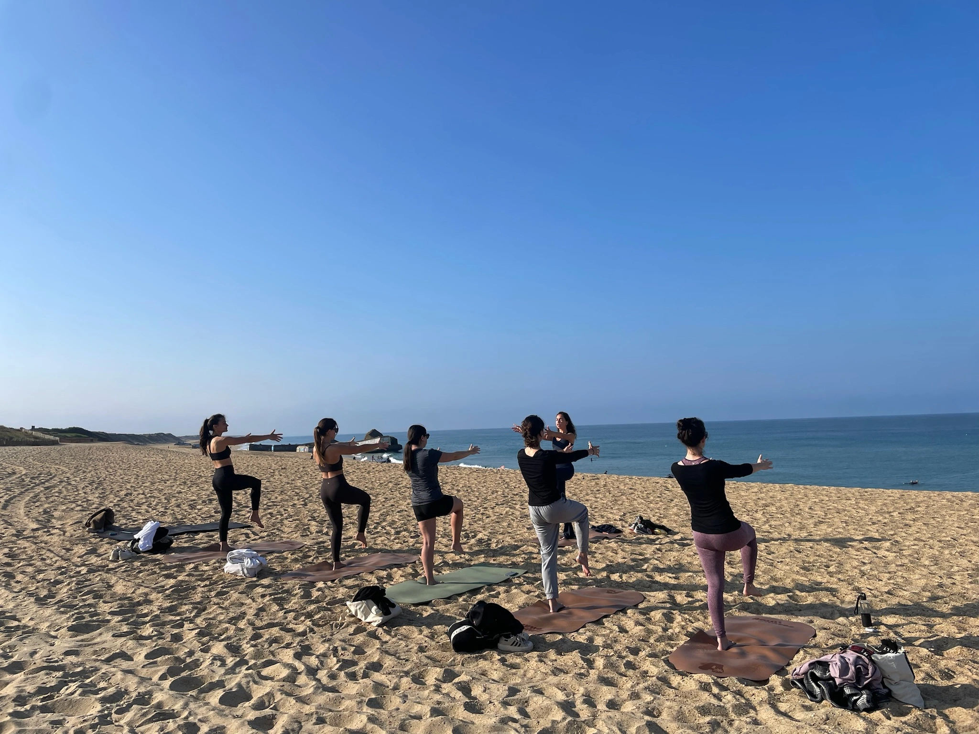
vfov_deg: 53.1
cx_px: 490
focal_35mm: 26
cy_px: 367
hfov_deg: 67.3
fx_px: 735
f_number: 1.6
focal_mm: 4.2
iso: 32
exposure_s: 1/4464
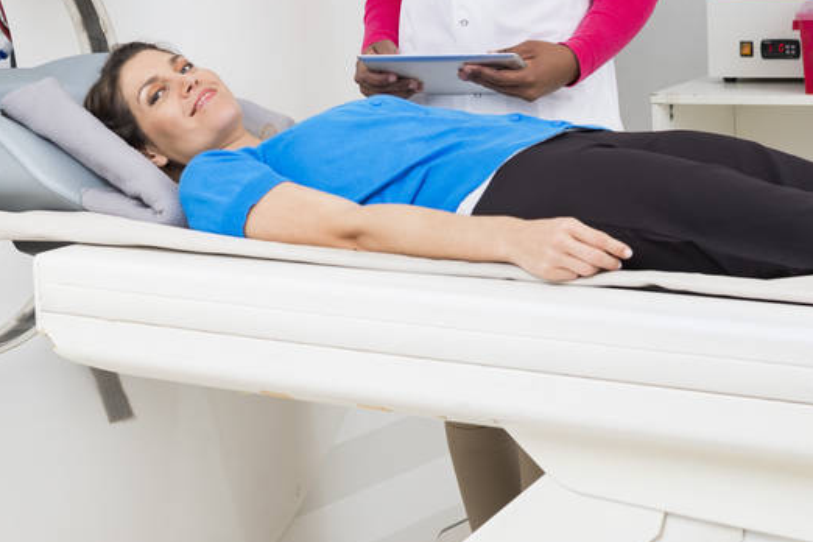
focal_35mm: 98
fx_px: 2213
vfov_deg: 13.8
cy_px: 38
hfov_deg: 20.7
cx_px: 256
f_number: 5
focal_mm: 50
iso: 125
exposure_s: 1/125
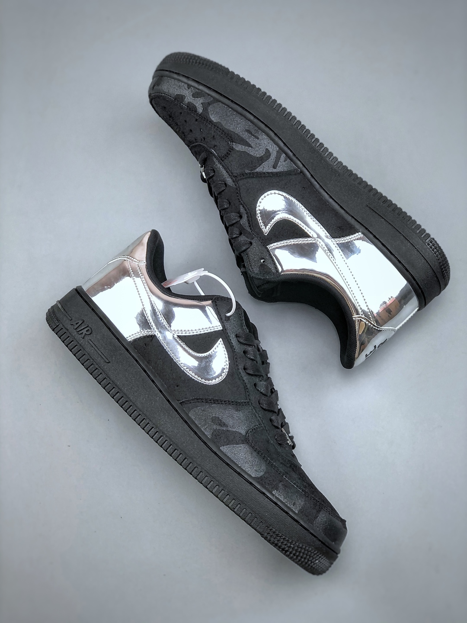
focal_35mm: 57
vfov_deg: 33.8
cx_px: 234
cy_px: 312
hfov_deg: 25.7
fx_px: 1025
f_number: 2.8
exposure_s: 1/33
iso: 20
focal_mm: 6.6
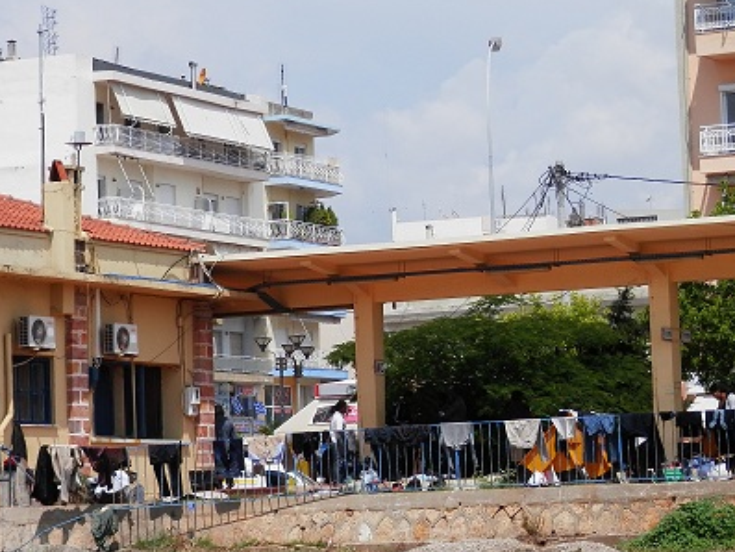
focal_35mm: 143
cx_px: 341
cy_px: 289
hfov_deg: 13.8
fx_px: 3037
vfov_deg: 10.4
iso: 80
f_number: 5
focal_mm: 19
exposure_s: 1/800
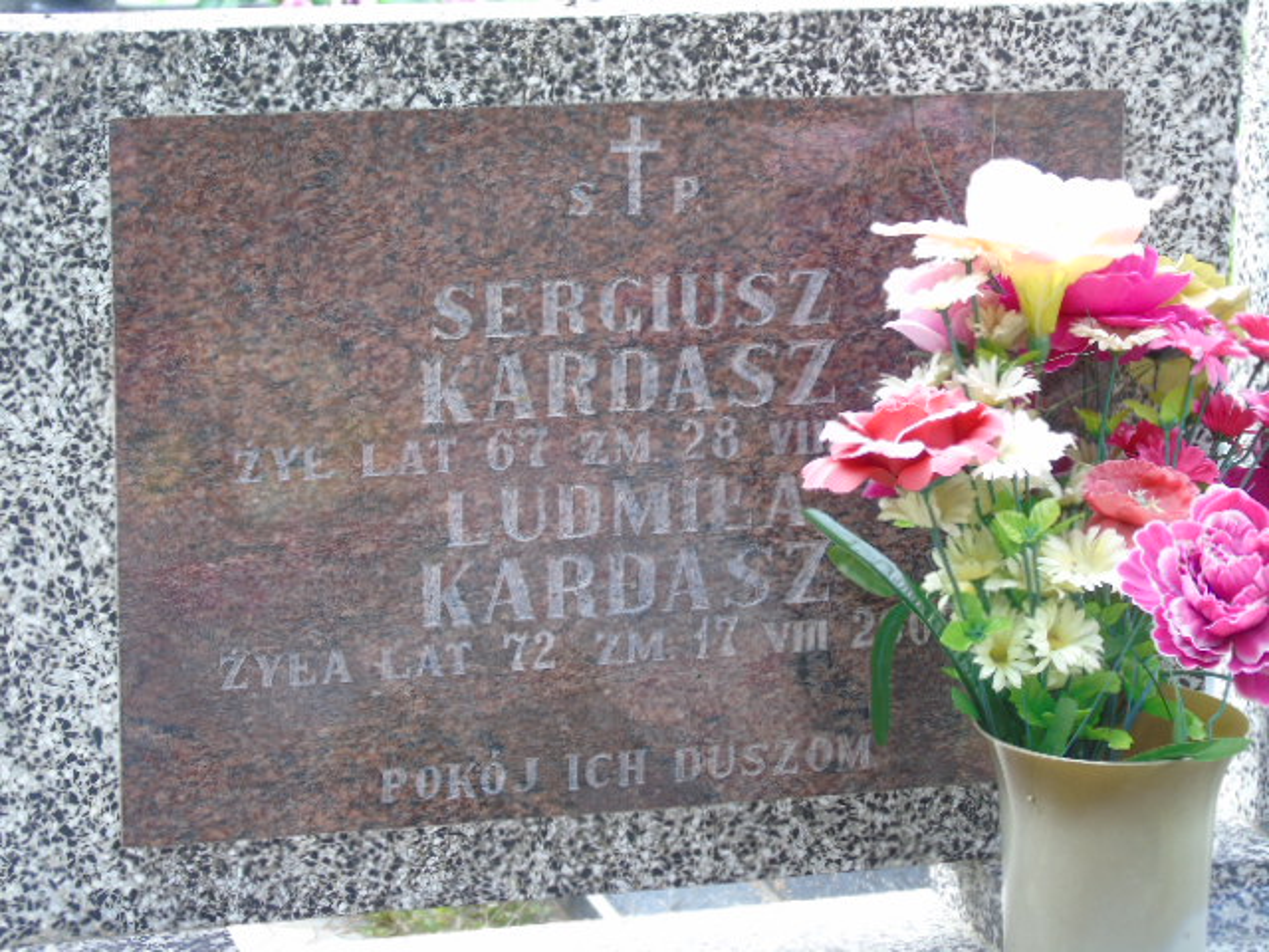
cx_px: 634
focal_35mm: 108
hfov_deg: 18.2
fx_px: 3959
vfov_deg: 13.7
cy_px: 476
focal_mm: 19
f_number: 4.4
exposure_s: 1/40
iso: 80
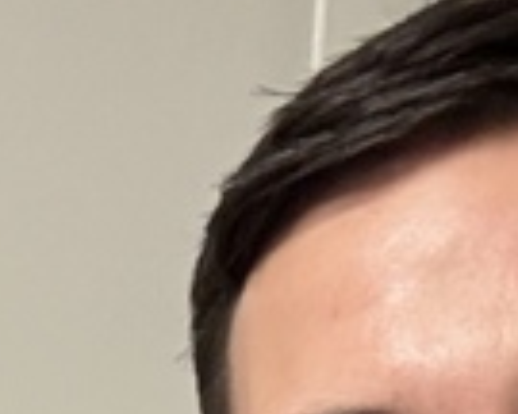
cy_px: 1326
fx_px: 2606
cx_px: -614
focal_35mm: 170
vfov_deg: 7.7
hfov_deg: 10.2
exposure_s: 1/40
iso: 250
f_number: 1.9
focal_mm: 2.69
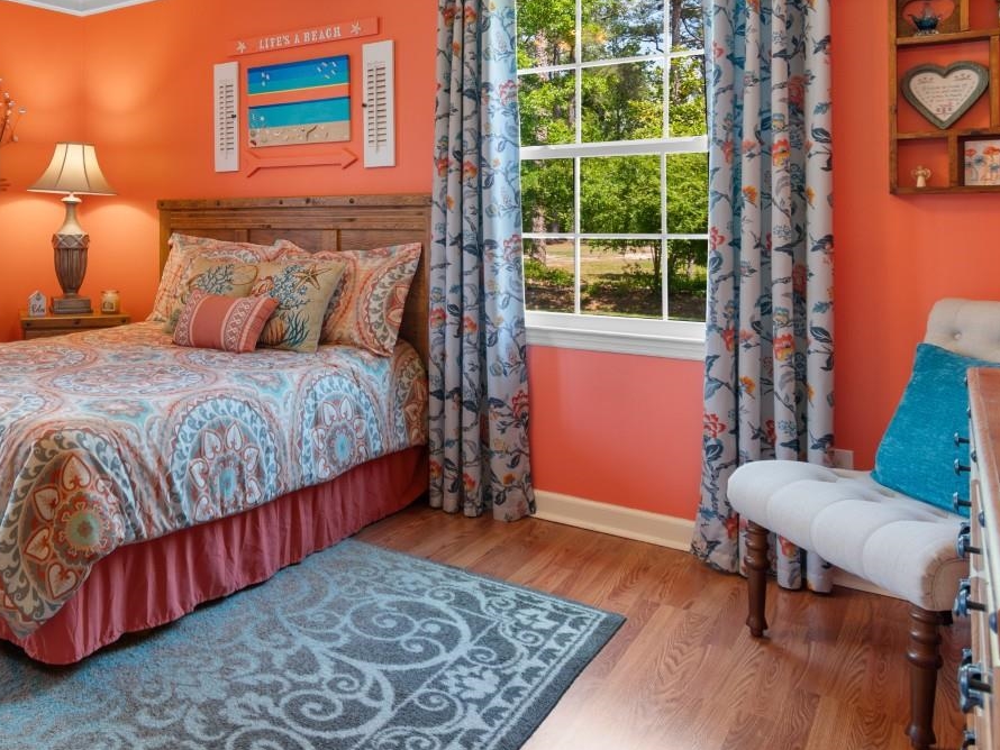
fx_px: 809
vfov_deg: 48.3
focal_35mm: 28
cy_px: 209
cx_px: 209
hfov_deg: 58.8
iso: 100
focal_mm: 11
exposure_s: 1/3
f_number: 4.8
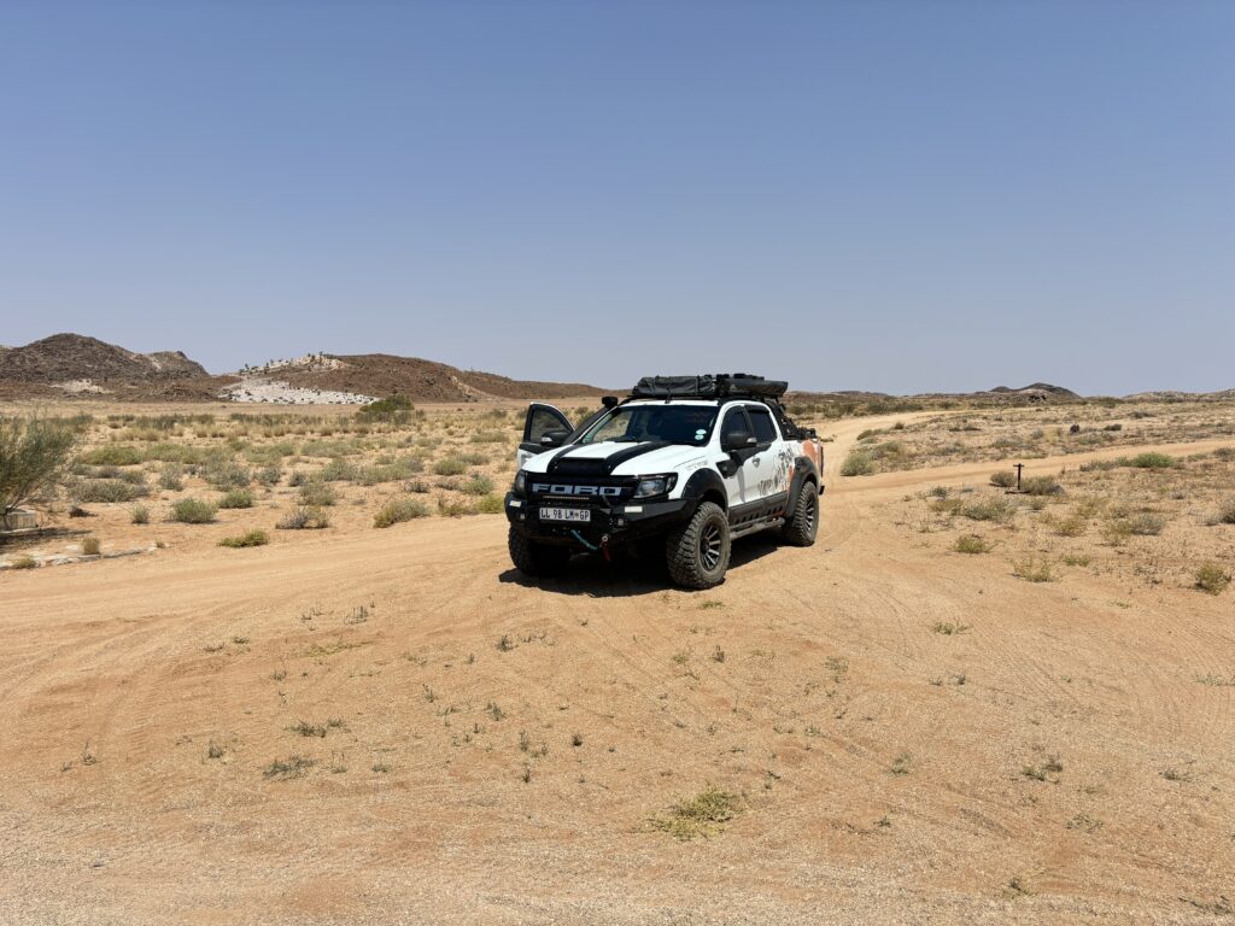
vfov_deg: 53.1
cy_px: 463
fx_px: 928
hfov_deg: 67.3
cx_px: 618
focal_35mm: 26
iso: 50
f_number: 1.6
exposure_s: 1/7692
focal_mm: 5.96
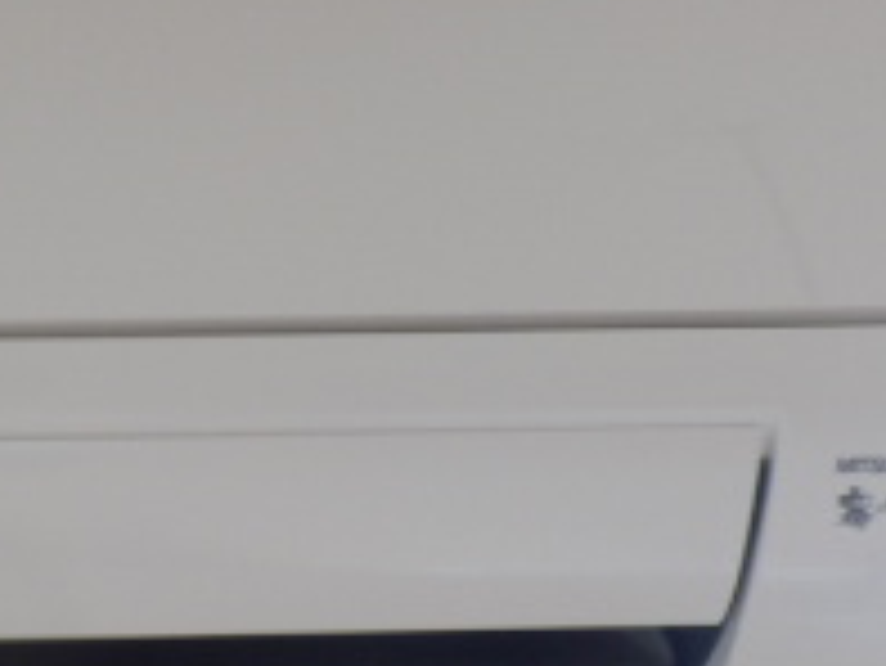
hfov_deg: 23.7
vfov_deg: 18.9
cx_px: -40
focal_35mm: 78
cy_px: 234
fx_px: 1998
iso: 125
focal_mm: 4.2
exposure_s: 1/30
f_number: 3
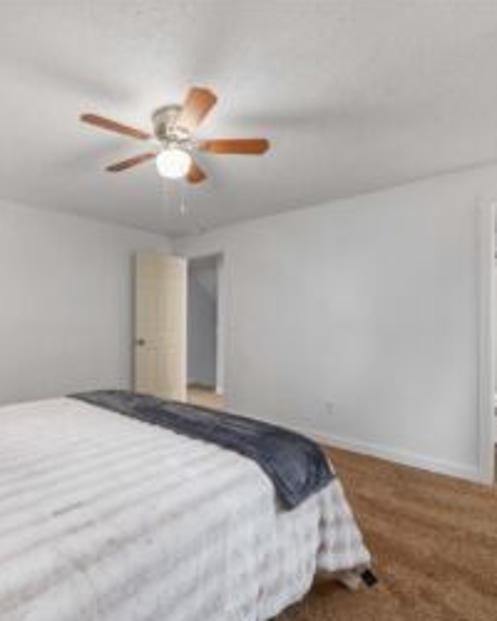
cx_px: 176
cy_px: 329
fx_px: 331
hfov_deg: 72.1
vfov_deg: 86.3
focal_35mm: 18
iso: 1000
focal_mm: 12
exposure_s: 1/4
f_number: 7.1
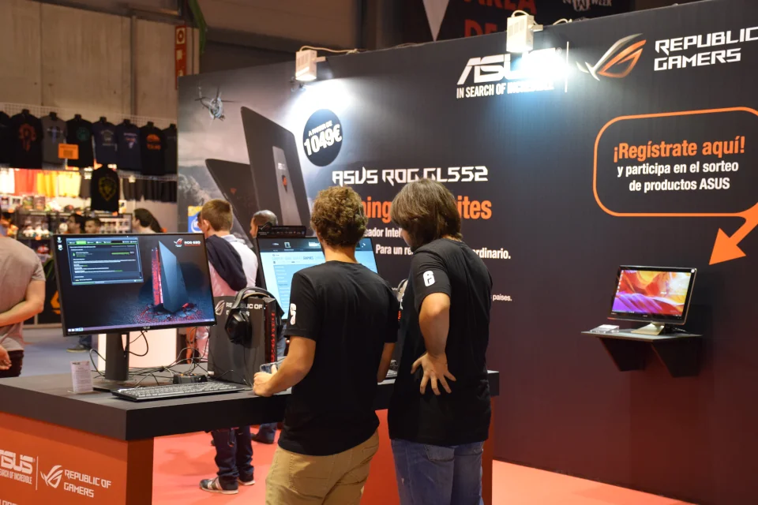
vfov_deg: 23.8
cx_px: 379
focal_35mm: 57
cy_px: 252
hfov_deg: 35.1
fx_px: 1200
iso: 1600
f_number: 4.2
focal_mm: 38
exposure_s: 1/60
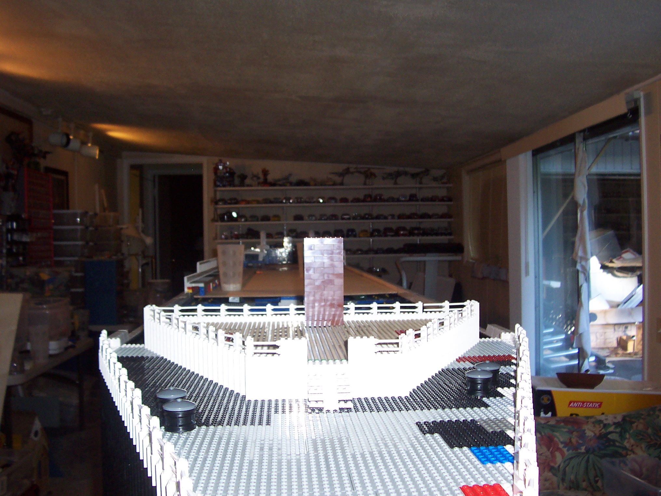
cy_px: 248
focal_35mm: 37
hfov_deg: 50.1
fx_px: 707
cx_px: 330
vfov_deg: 38.7
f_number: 2.8
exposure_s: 1/60
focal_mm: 5.6
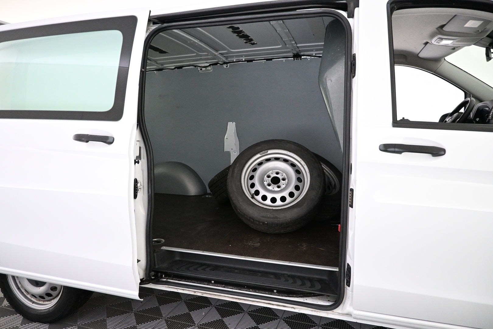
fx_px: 329
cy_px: 164
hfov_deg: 73.7
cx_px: 246
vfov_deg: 53.1
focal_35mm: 24
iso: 3200
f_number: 3.5
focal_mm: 16
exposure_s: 1/80
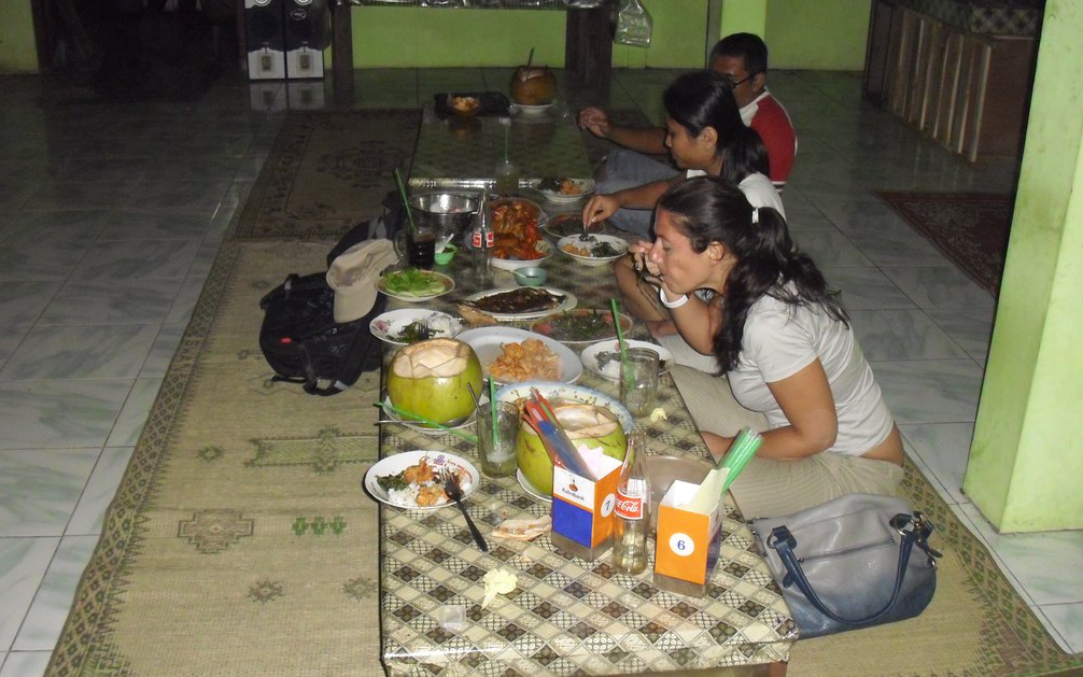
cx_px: 536
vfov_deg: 31.3
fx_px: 1210
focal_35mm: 41
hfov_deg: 48.2
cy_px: 345
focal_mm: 6.2
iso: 400
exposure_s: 1/60
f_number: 2.8
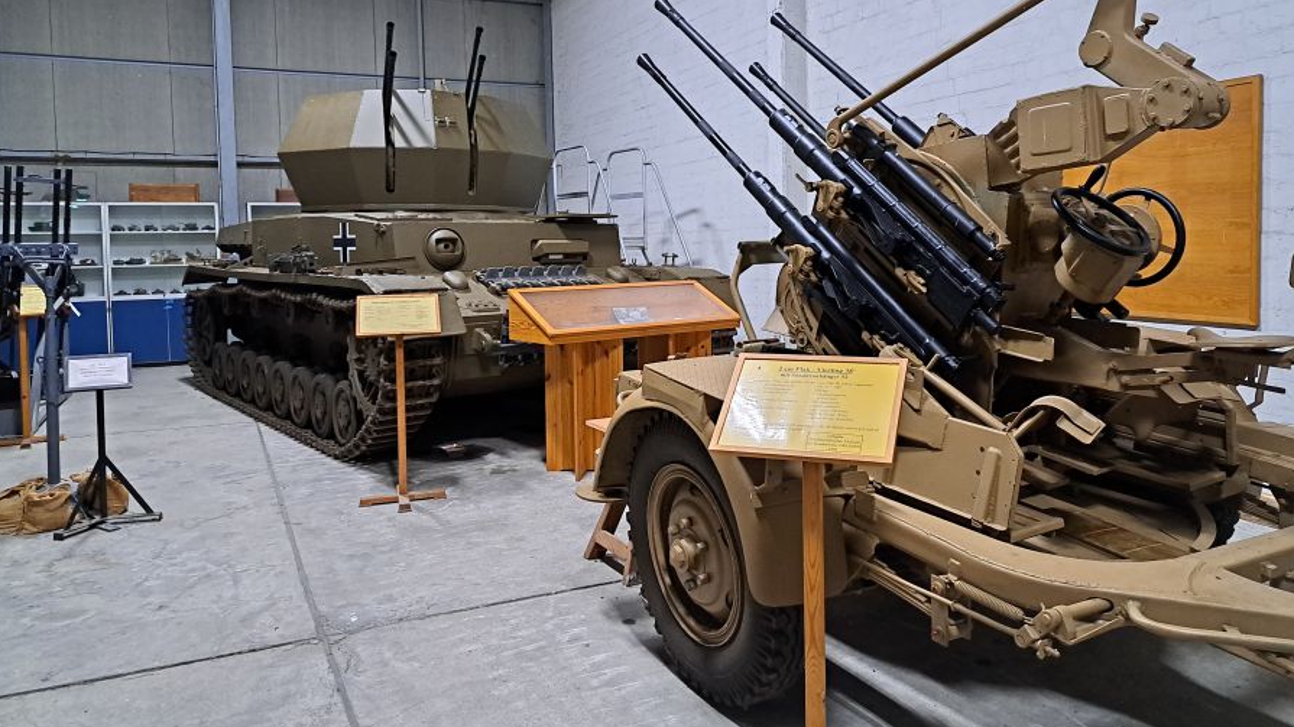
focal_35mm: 27
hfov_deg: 69.9
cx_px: 658
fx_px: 926
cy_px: 288
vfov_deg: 42.6
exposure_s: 1/25
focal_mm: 5.23
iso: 400
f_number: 1.8
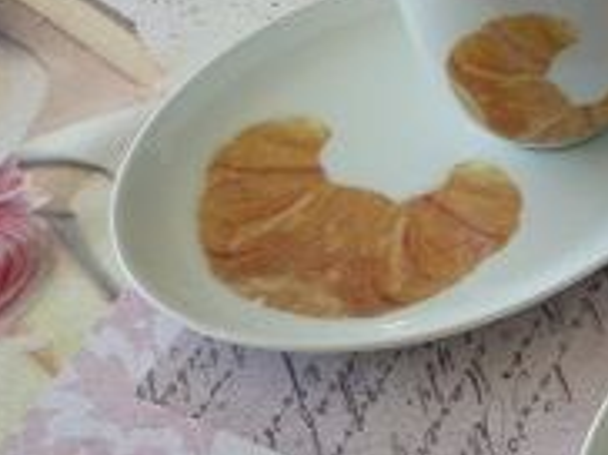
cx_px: 722
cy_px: 204
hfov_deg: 18.2
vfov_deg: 14.3
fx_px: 1807
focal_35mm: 103
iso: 80
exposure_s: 1/50
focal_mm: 7
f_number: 3.2
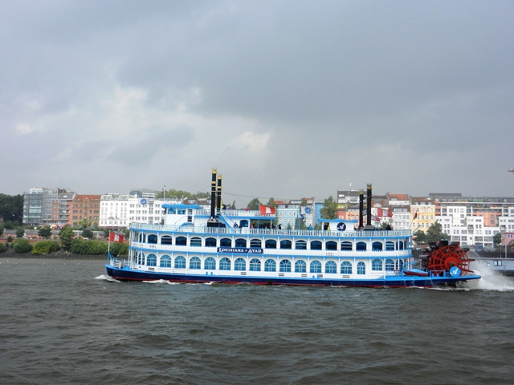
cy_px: 192
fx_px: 564
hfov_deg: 49.0
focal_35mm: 38
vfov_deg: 37.7
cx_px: 257
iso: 160
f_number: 4
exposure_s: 1/1250
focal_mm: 6.9
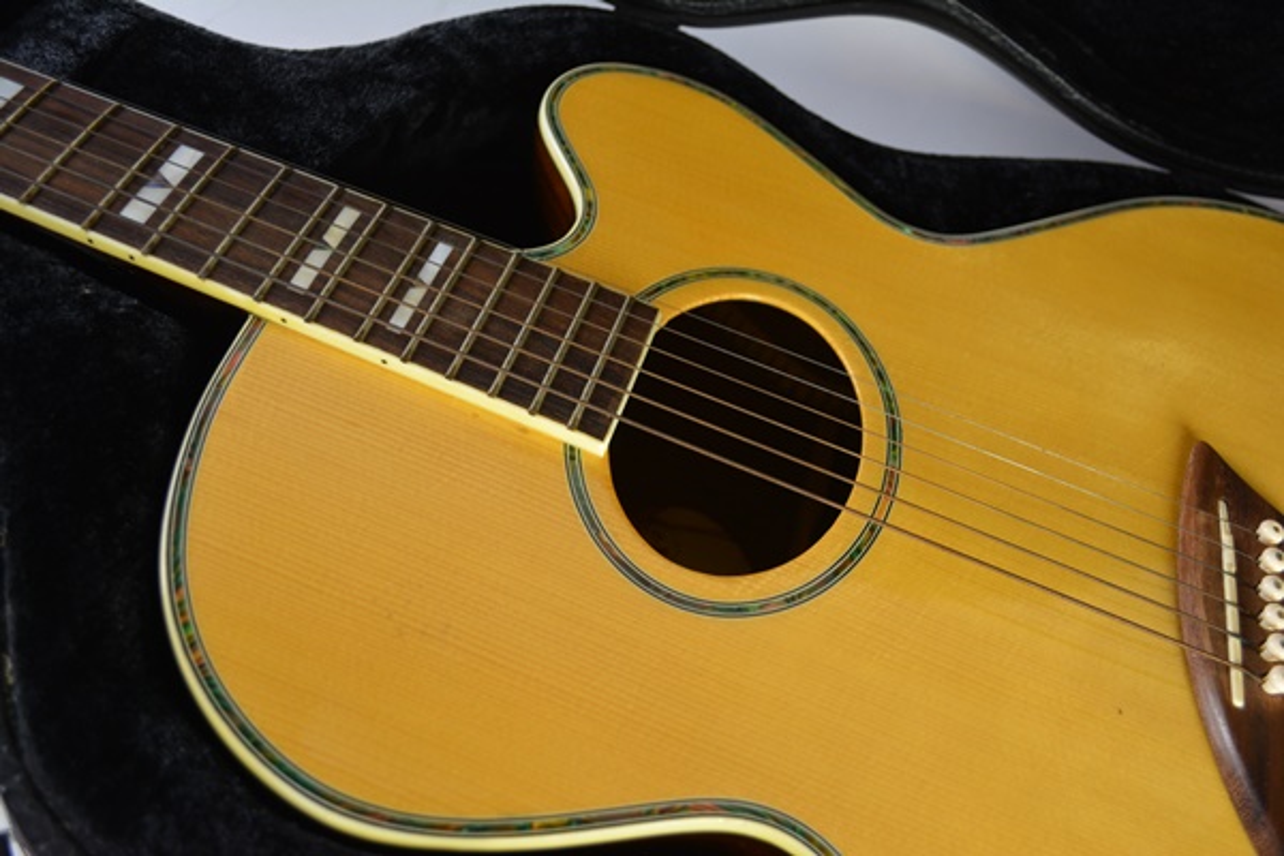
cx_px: 642
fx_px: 1177
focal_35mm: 33
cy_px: 428
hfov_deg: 57.2
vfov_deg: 40.0
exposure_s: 1/60
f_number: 4
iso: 800
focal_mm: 22
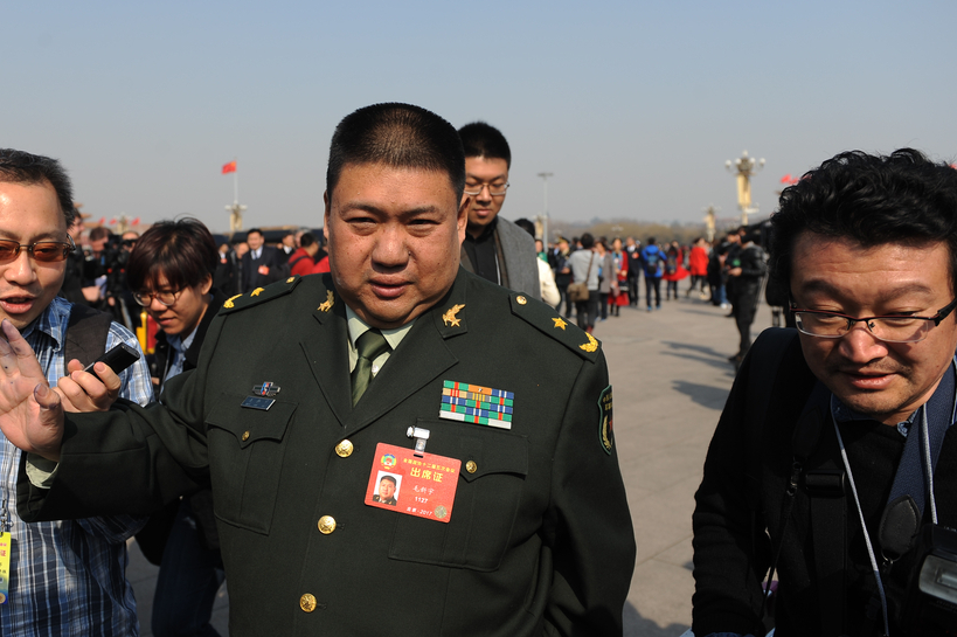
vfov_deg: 43.5
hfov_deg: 61.6
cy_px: 297
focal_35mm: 30
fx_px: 797
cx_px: 396
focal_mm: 24
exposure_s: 1/1000
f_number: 4
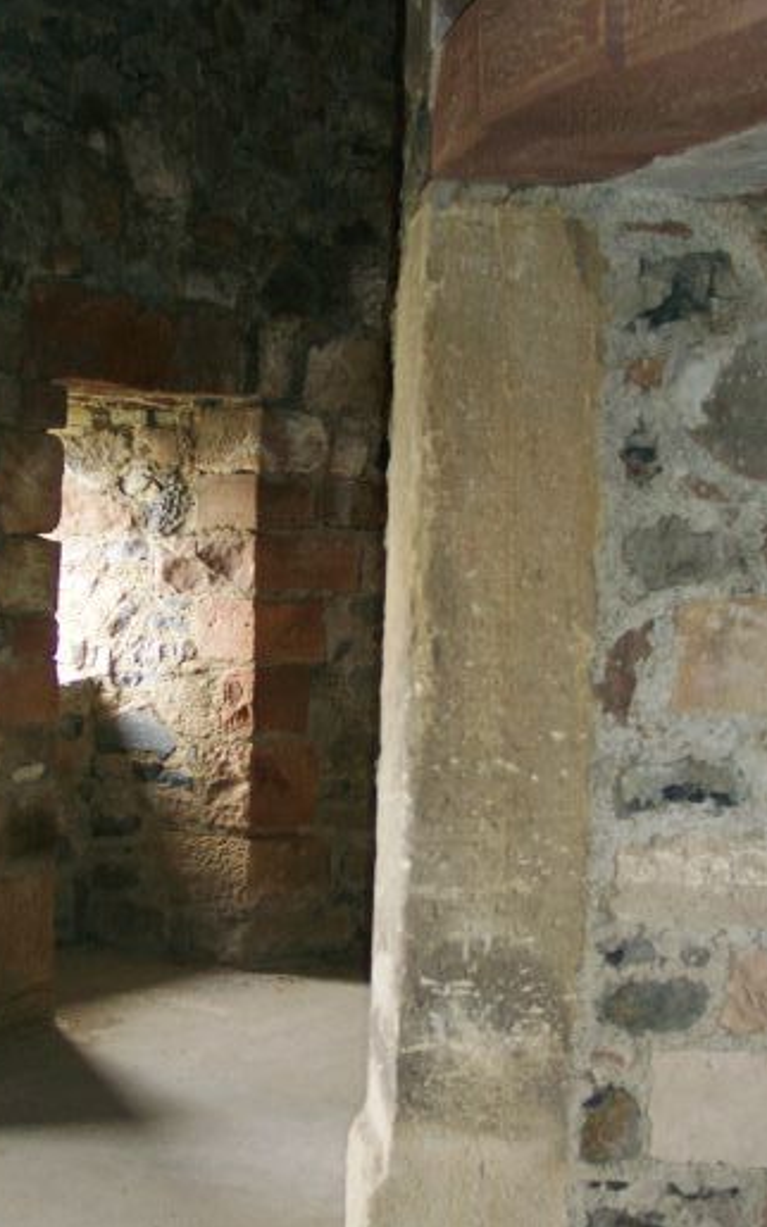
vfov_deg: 36.2
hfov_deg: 23.1
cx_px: 338
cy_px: 703
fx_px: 1872
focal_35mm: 56
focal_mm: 7.13
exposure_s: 1/30
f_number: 2
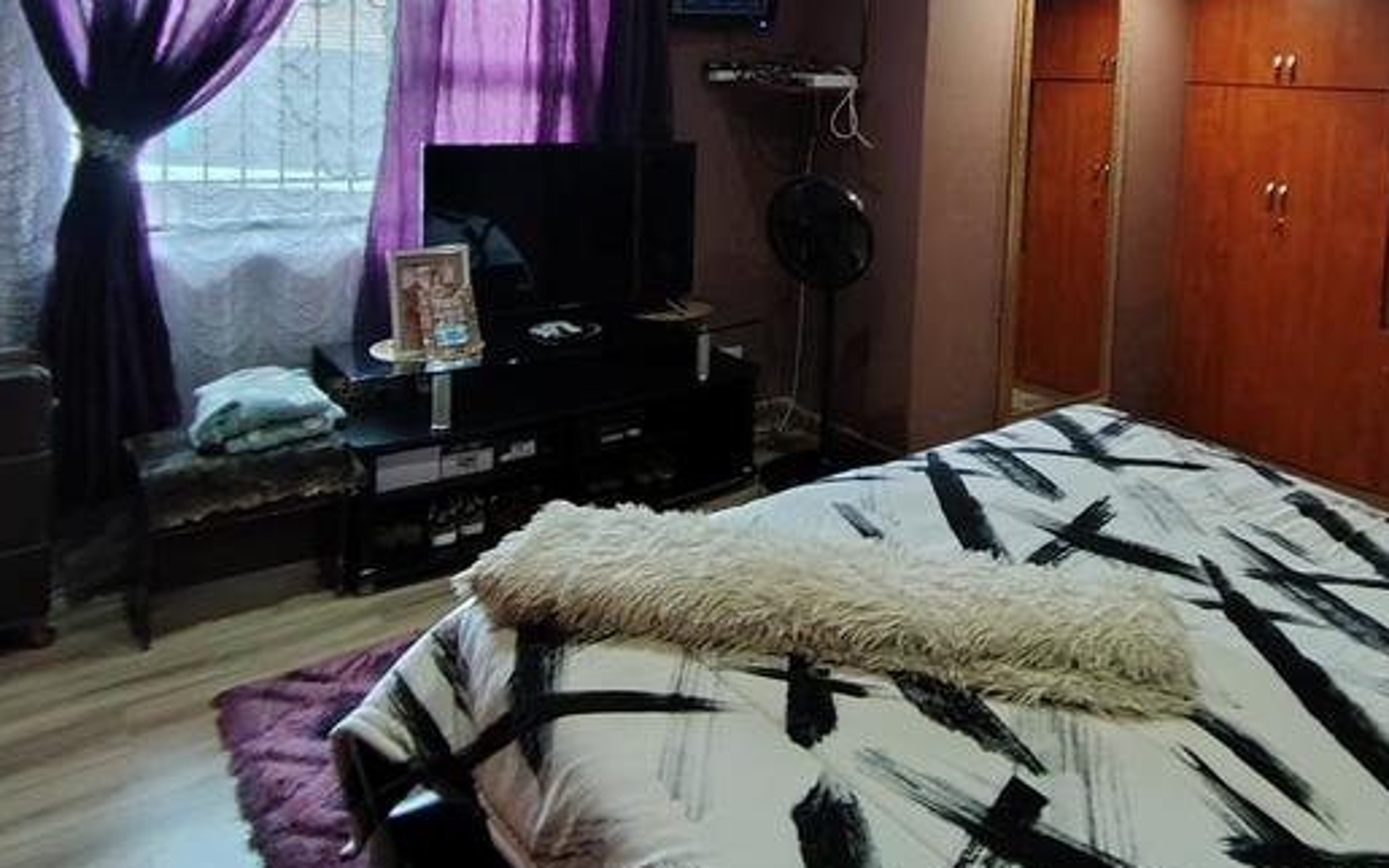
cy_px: 140
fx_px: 1060
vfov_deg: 42.0
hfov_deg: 65.3
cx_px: 882
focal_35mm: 28
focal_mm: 1.43
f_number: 2.2
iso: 595
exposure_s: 1/25
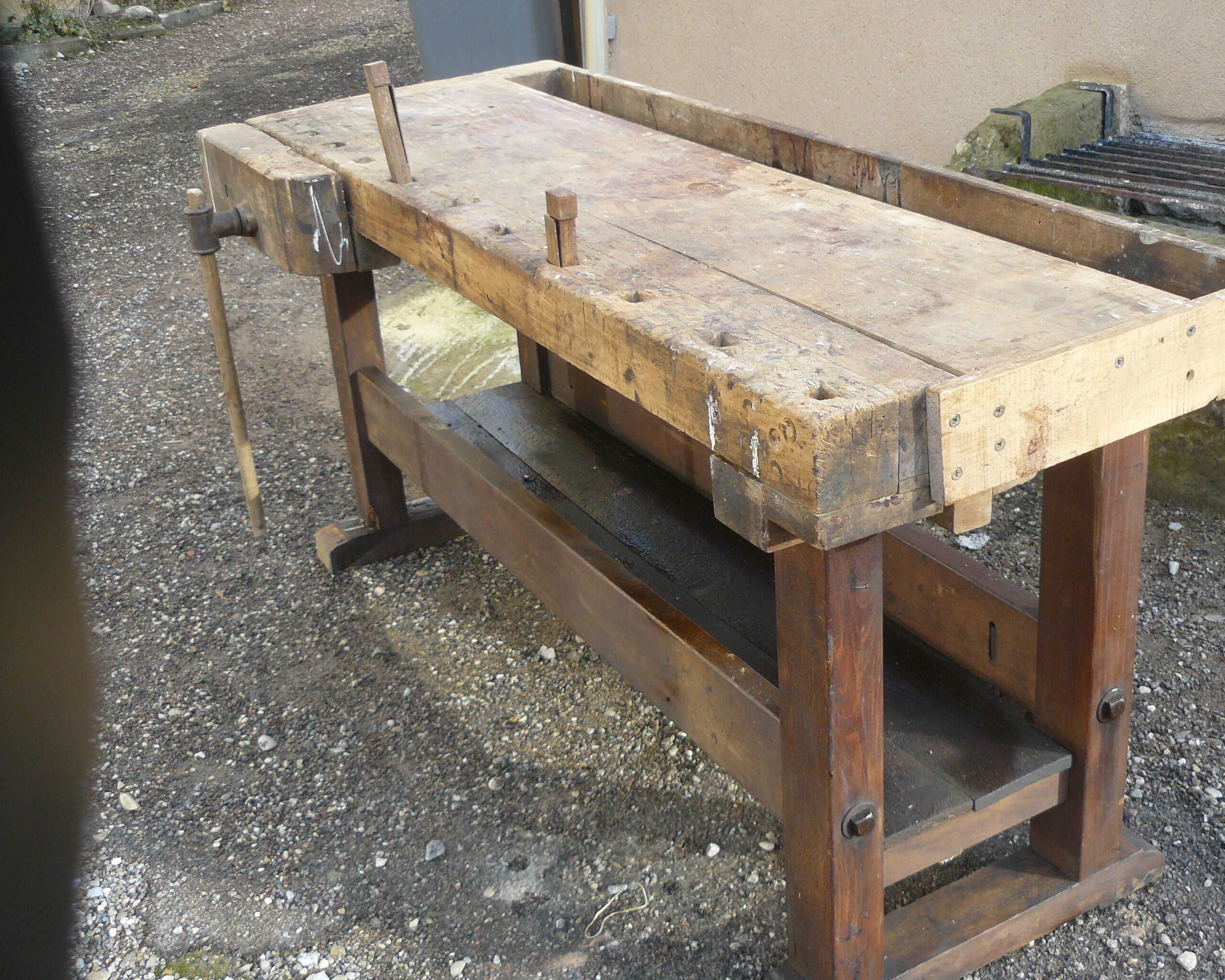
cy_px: 460
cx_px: 718
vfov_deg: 35.7
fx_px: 1523
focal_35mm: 42
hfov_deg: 43.7
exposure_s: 1/125
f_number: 2.8
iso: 100
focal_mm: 6
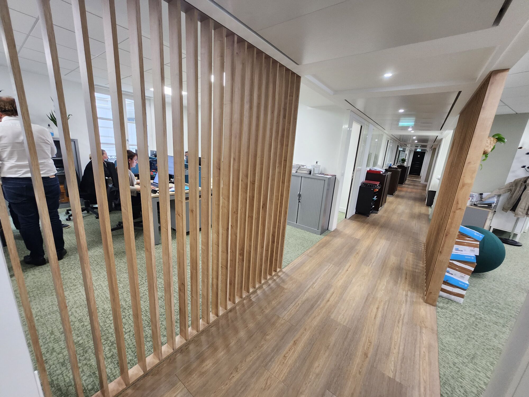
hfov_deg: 106.2
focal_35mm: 13
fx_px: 199
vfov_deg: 89.9
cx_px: 264
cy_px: 198
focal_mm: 1.74
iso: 250
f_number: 2.2
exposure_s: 1/50
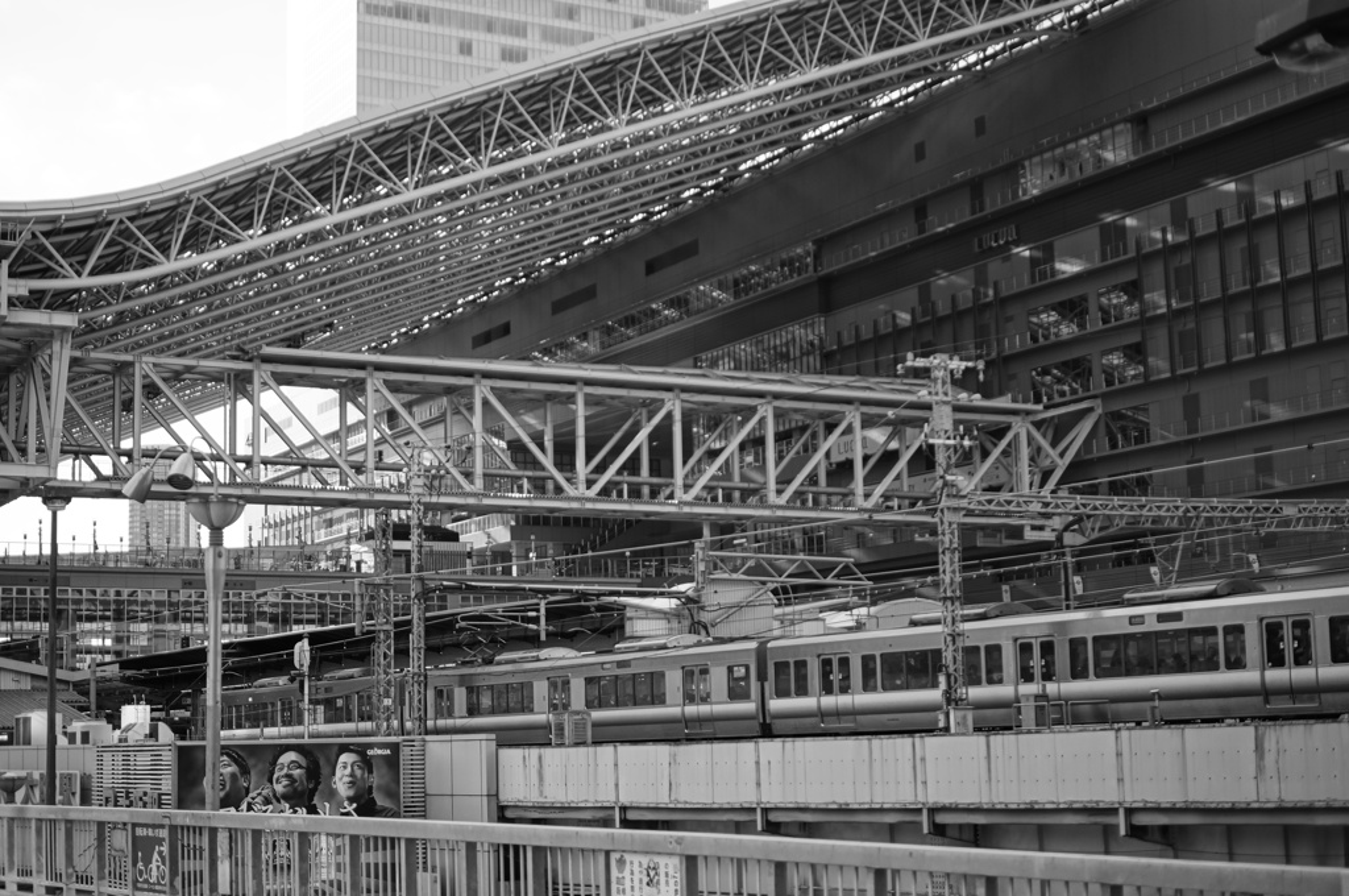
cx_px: 674
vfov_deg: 25.7
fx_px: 1965
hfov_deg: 37.9
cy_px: 448
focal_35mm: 52
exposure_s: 1/1000
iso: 100
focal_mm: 35
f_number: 1.8
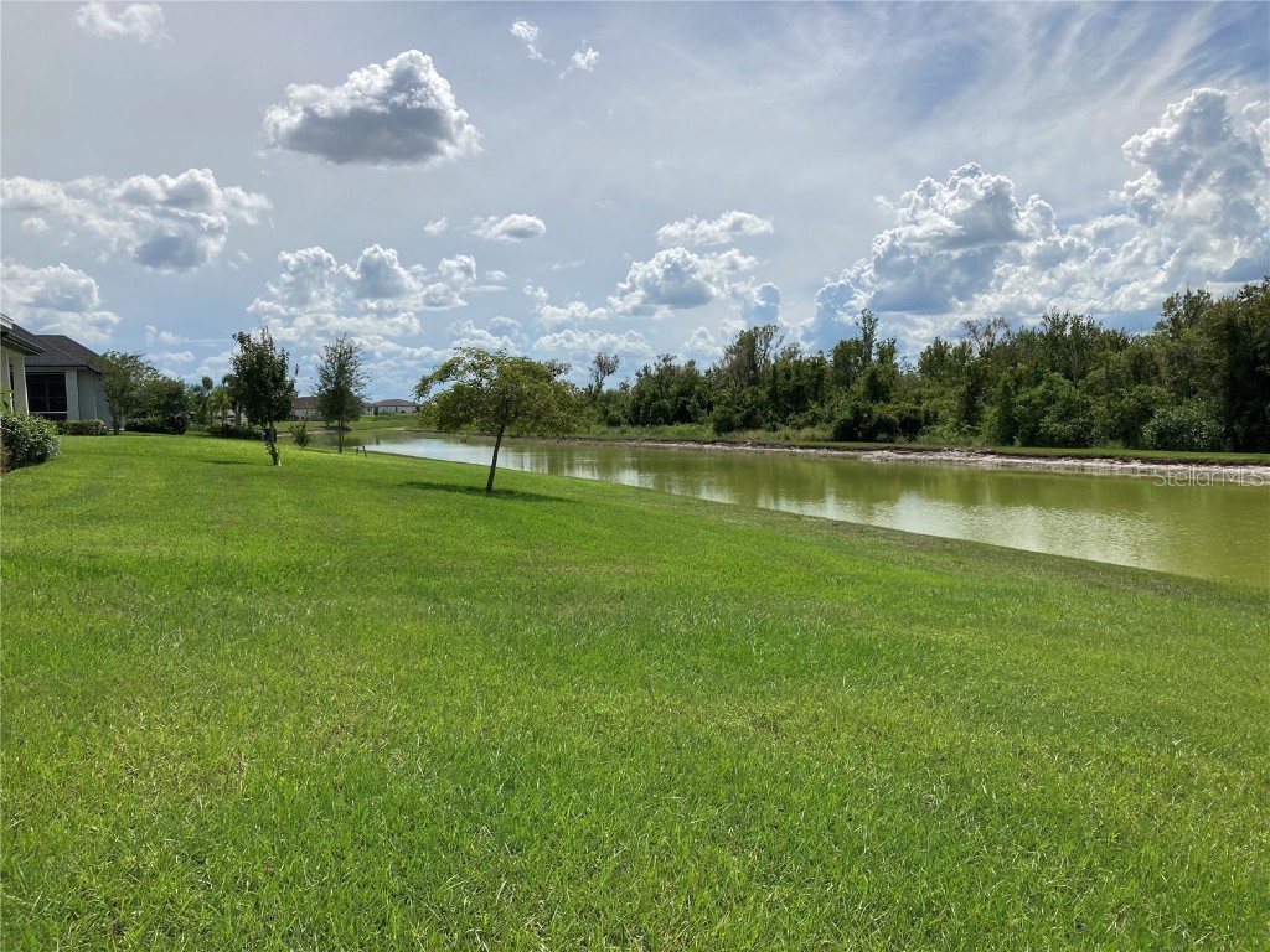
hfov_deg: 63.4
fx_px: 1027
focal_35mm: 28
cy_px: 476
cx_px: 635
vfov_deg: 49.7
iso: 25
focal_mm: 3.99
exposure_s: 1/4878
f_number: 1.8
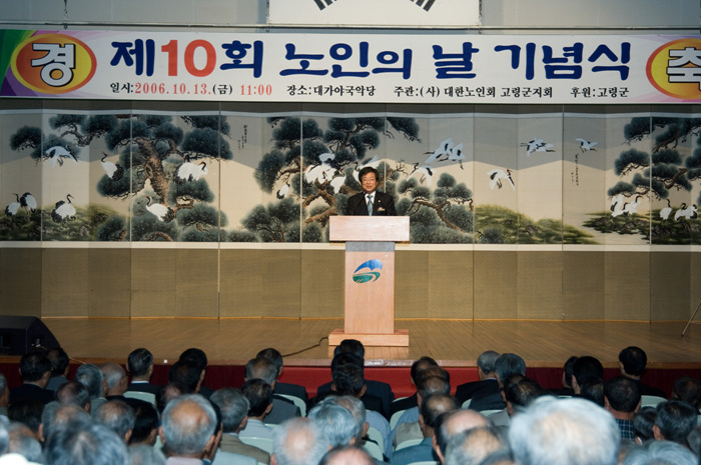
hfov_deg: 24.6
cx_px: 350
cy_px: 232
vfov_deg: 16.5
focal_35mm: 82
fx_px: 1605
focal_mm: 55
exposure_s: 1/80
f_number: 5.6
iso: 400
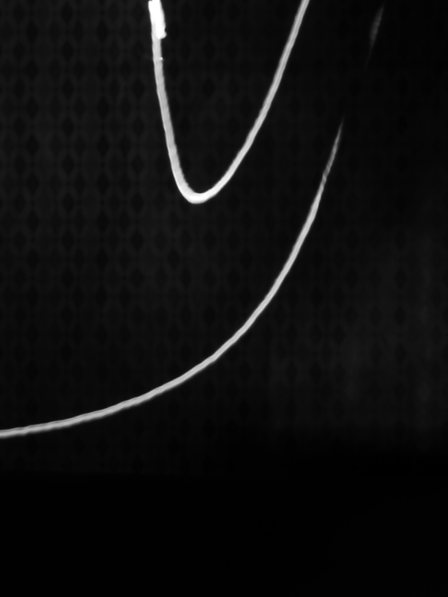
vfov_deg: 8.6
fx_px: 3969
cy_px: 486
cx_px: 455
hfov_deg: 6.4
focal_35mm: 230
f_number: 13
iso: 100
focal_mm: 38
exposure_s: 30
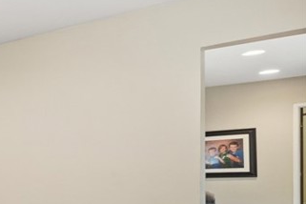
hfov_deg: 25.7
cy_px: 182
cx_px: -181
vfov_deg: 25.7
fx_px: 433
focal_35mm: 51
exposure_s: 1/30
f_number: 10
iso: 800
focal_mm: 16
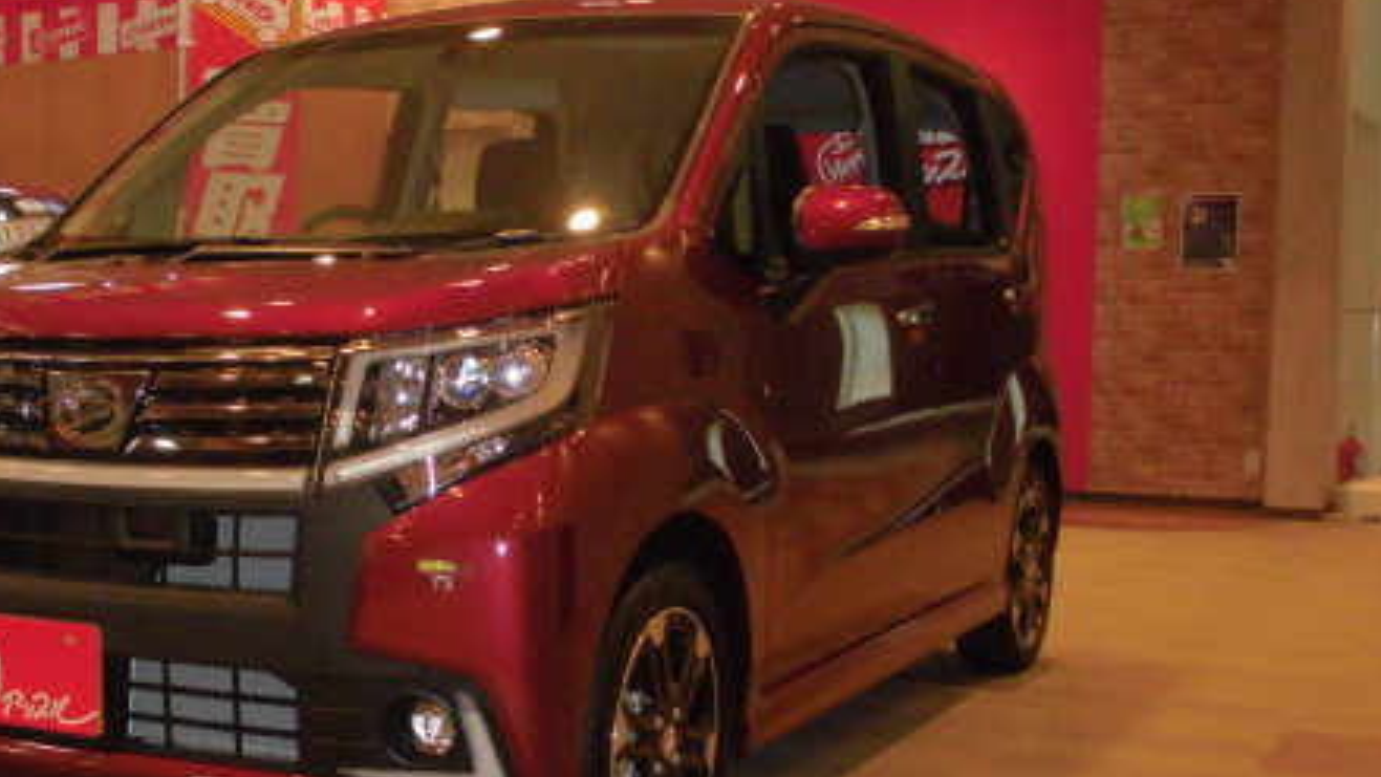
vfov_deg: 22.2
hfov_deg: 37.8
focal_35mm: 54
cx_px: 387
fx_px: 1978
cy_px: 481
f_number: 4
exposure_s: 1/60
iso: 200
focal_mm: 6.1
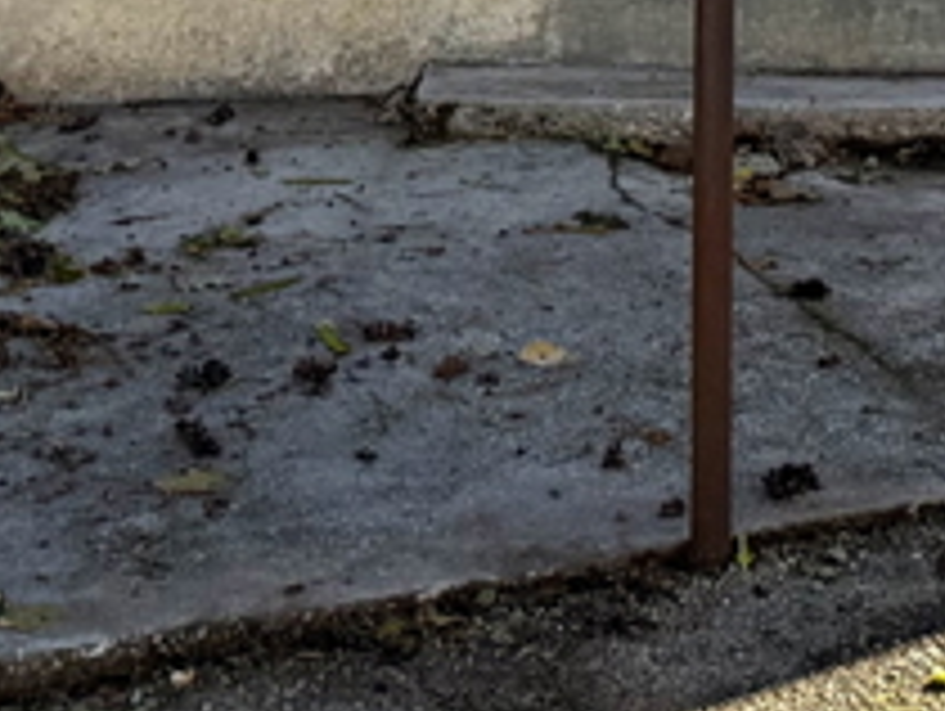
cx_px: 562
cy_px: -1242
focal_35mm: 137
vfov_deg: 9.2
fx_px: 3744
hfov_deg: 14.4
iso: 80
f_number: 1.78
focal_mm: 6.76
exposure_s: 1/1901
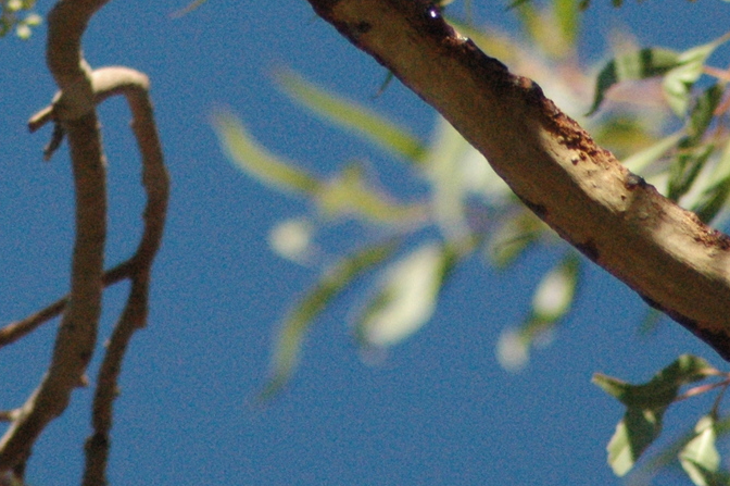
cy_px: -241
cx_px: 227
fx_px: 27780
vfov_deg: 1.0
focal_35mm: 1371
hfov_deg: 1.5
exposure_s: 1/2500
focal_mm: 300
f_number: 6.3
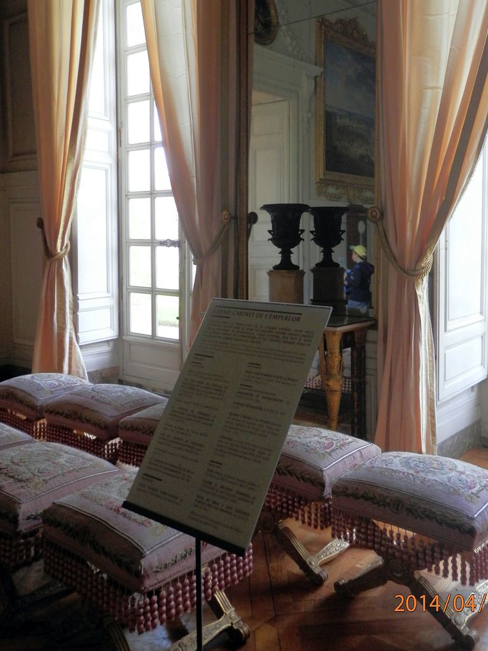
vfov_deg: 56.6
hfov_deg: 44.0
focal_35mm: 32
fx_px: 602
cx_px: 287
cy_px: 274
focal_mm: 5
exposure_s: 1/50
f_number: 3.2
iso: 100
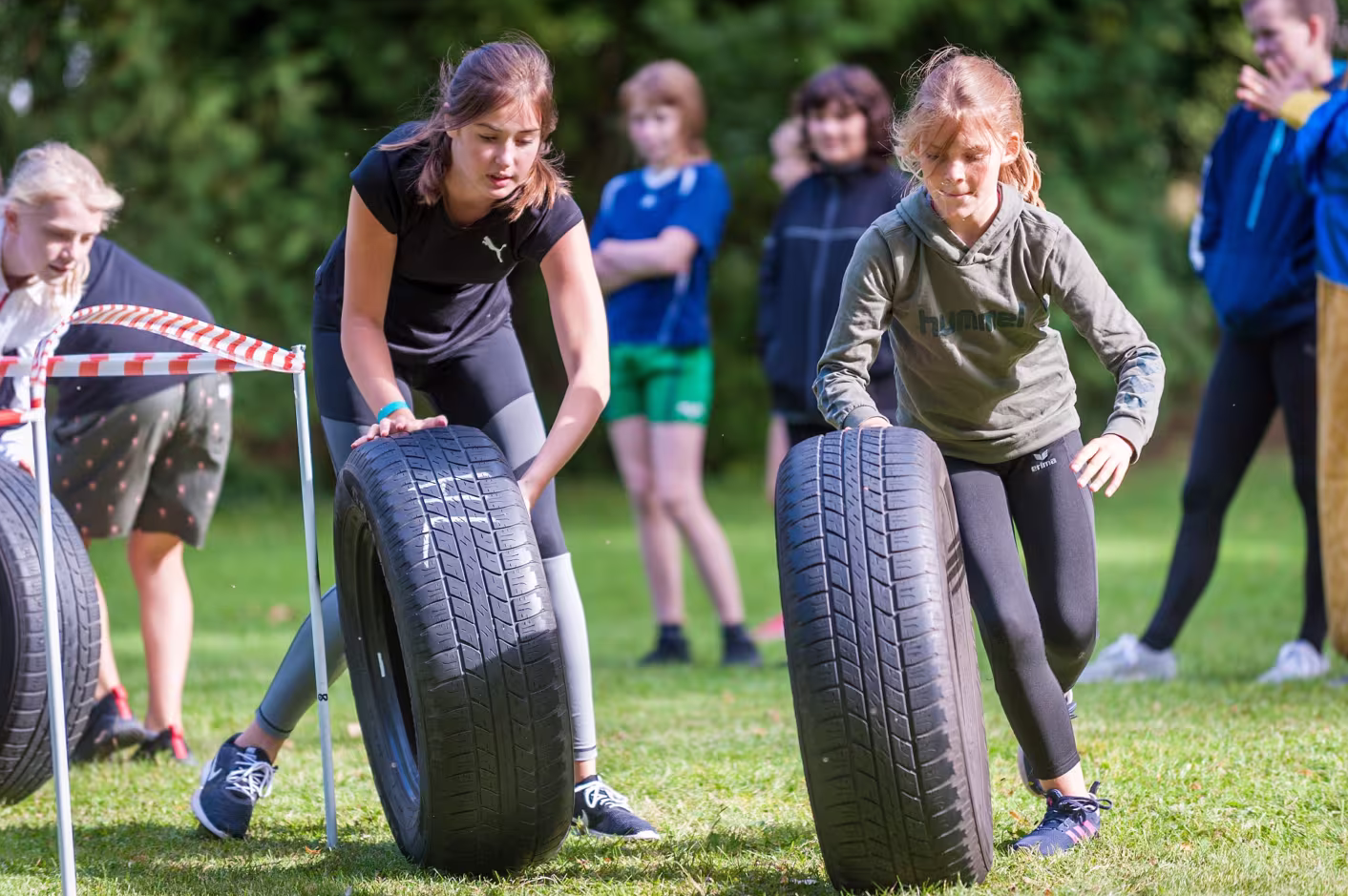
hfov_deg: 10.1
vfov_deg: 6.7
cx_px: 672
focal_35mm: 204
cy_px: 452
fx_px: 7632
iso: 500
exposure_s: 1/1000
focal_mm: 200
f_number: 2.8
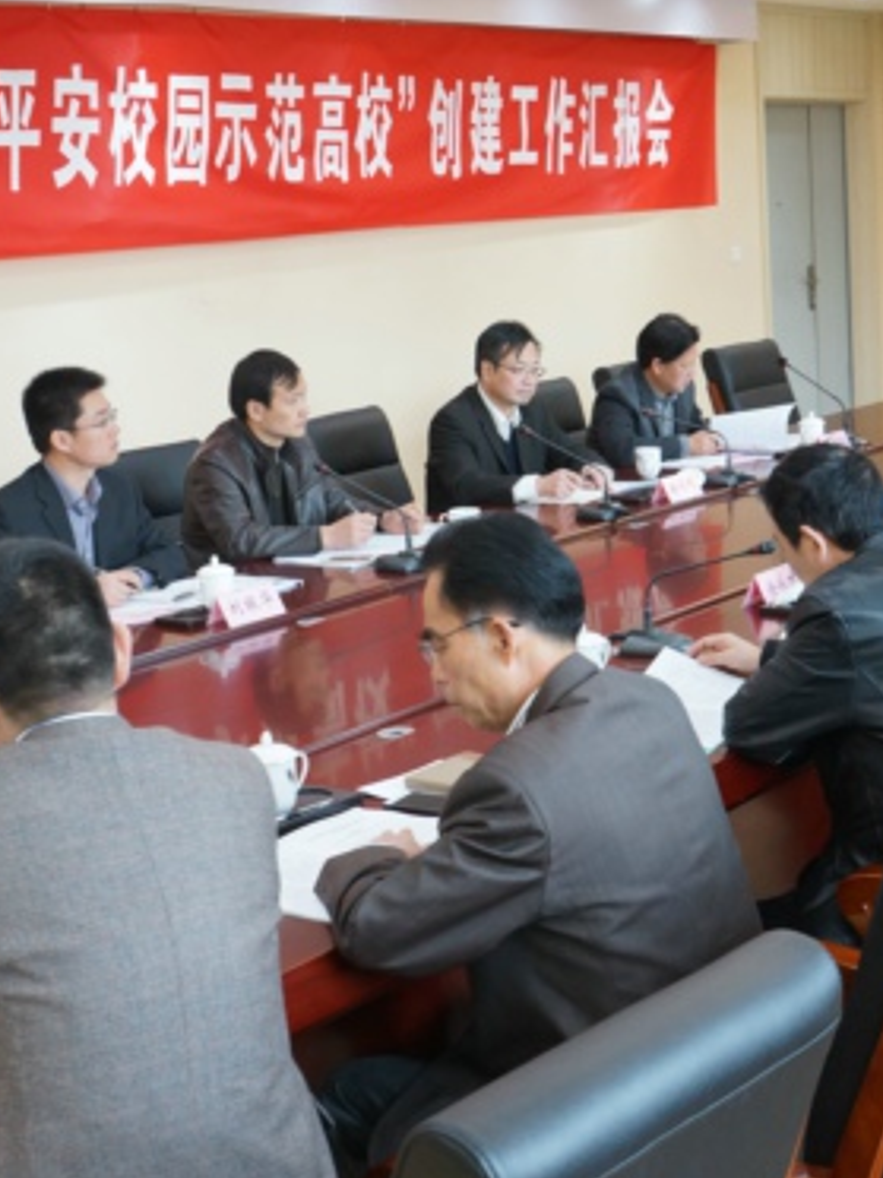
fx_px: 1973
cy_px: 534
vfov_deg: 33.2
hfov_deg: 25.2
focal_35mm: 58
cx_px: 475
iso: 800
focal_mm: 22
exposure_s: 1/80
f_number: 4.5
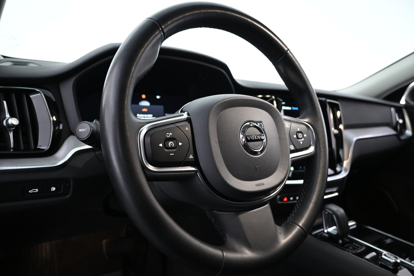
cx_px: 207
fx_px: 276
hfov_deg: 73.7
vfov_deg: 53.1
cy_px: 138
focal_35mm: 24
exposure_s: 1/25
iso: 1600
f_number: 3.5
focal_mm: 16
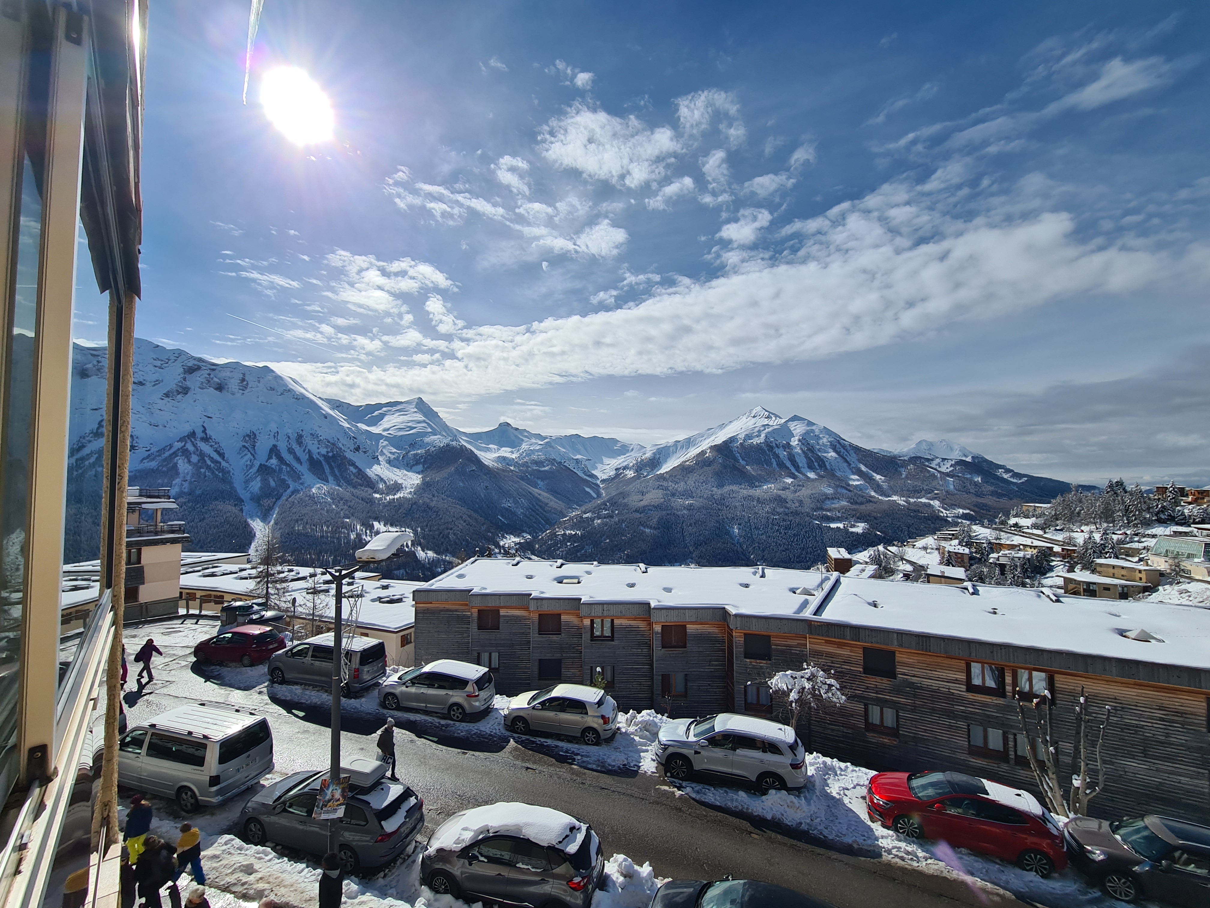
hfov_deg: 106.2
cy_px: 454
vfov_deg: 89.9
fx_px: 454
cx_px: 605
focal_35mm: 13
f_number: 2.2
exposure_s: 1/6048
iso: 50
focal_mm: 2.2
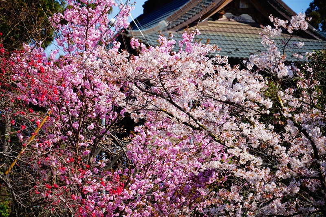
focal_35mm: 181
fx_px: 1639
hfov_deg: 11.4
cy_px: 108
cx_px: 163
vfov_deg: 7.6
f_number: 5.6
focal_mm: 181
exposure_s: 1/200
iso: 50
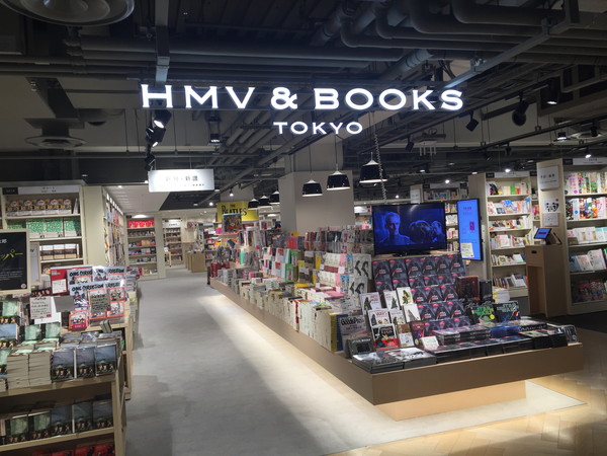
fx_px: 509
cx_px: 304
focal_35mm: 29
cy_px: 228
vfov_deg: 48.2
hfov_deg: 61.7
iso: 40
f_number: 2.2
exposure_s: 1/60
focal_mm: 4.15
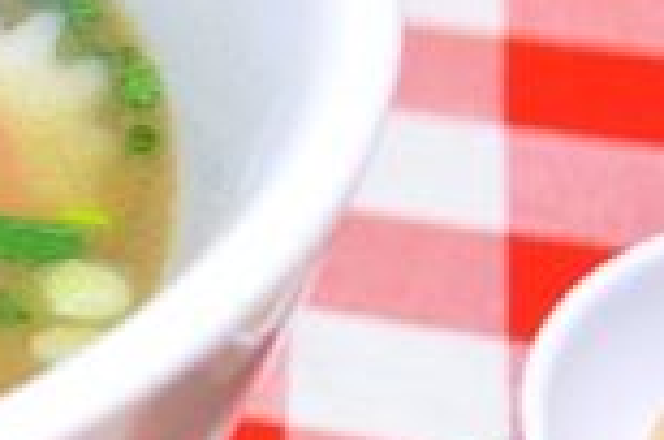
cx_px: -681
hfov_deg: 7.4
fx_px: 4896
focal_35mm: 266
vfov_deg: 5.1
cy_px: 259
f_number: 4.8
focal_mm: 42
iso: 500
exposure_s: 1/60
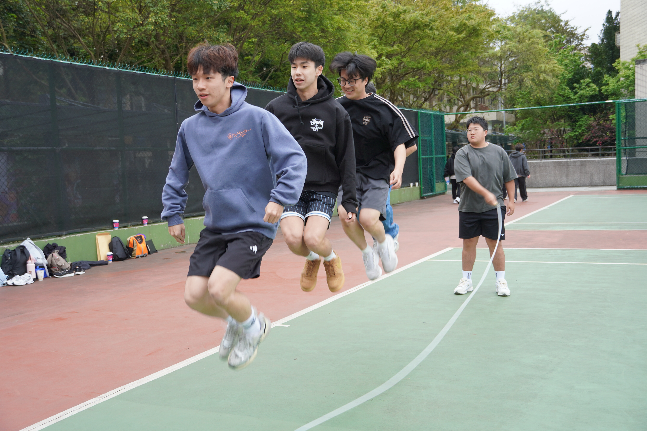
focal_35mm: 42
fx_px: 755
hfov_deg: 46.4
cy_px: 216
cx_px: 324
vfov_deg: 31.9
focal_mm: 28
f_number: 4.5
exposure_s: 1/160
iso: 125
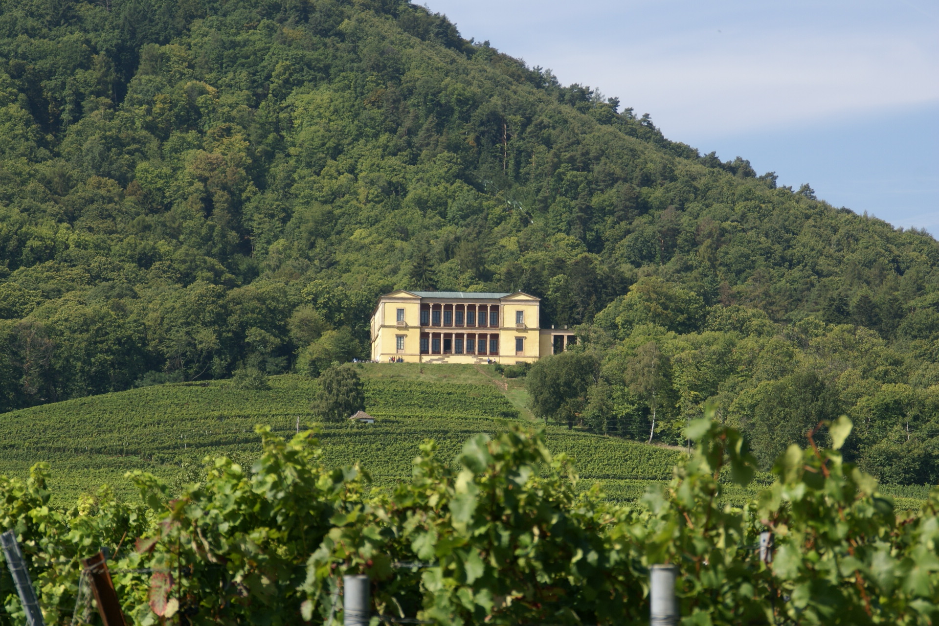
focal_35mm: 150
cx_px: 470
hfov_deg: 13.7
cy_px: 313
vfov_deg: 9.1
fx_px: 3912
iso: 100
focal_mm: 100
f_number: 9
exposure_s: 1/200
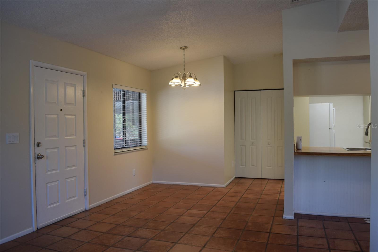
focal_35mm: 27
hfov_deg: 67.4
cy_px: 126
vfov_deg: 47.9
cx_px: 189
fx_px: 283
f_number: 5
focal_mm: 18
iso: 400
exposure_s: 1/100
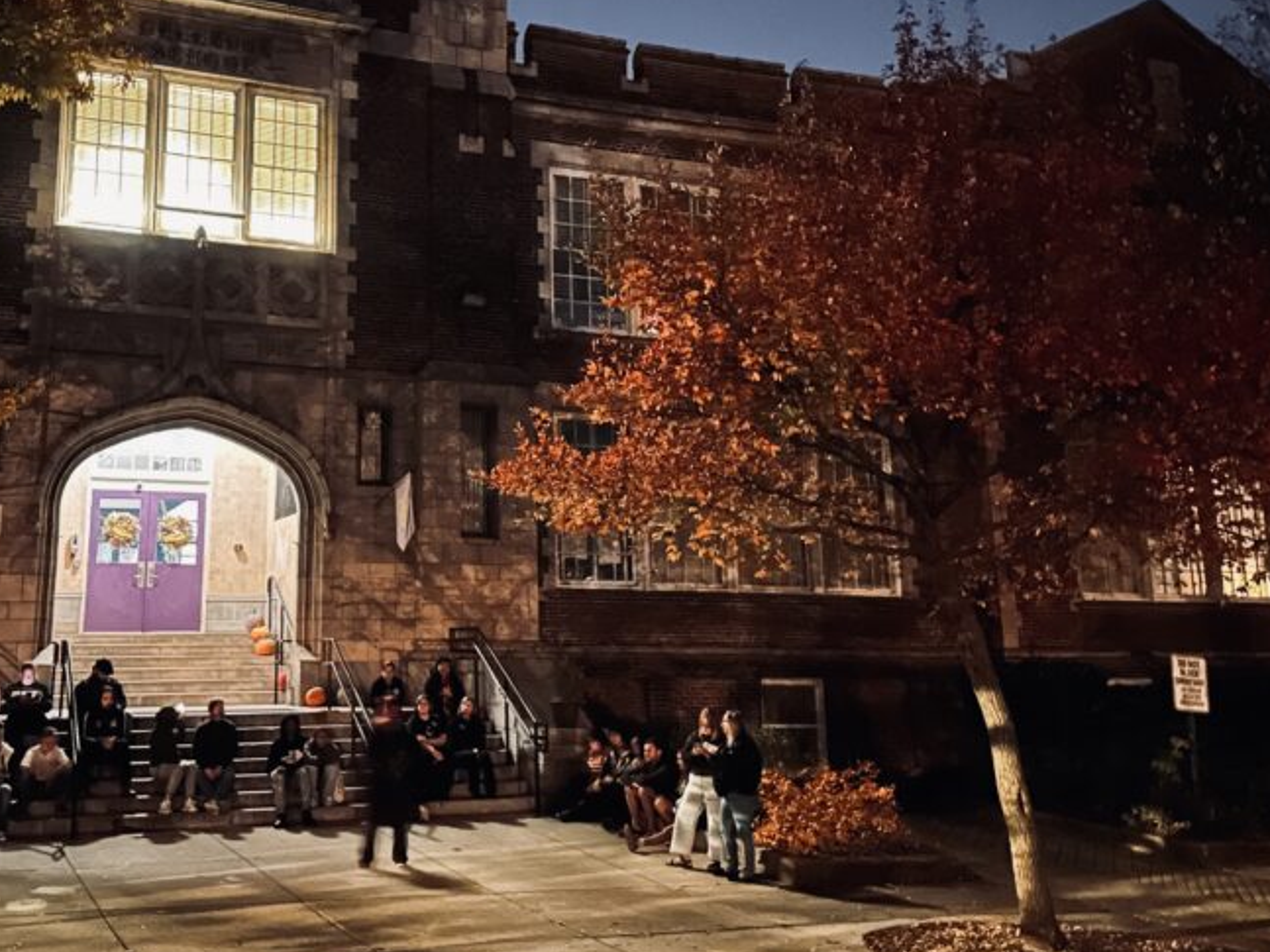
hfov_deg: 48.3
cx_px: 440
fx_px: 1394
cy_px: 349
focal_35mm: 38
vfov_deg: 37.5
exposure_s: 1/2
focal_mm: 6.86
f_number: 1.78
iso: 4000
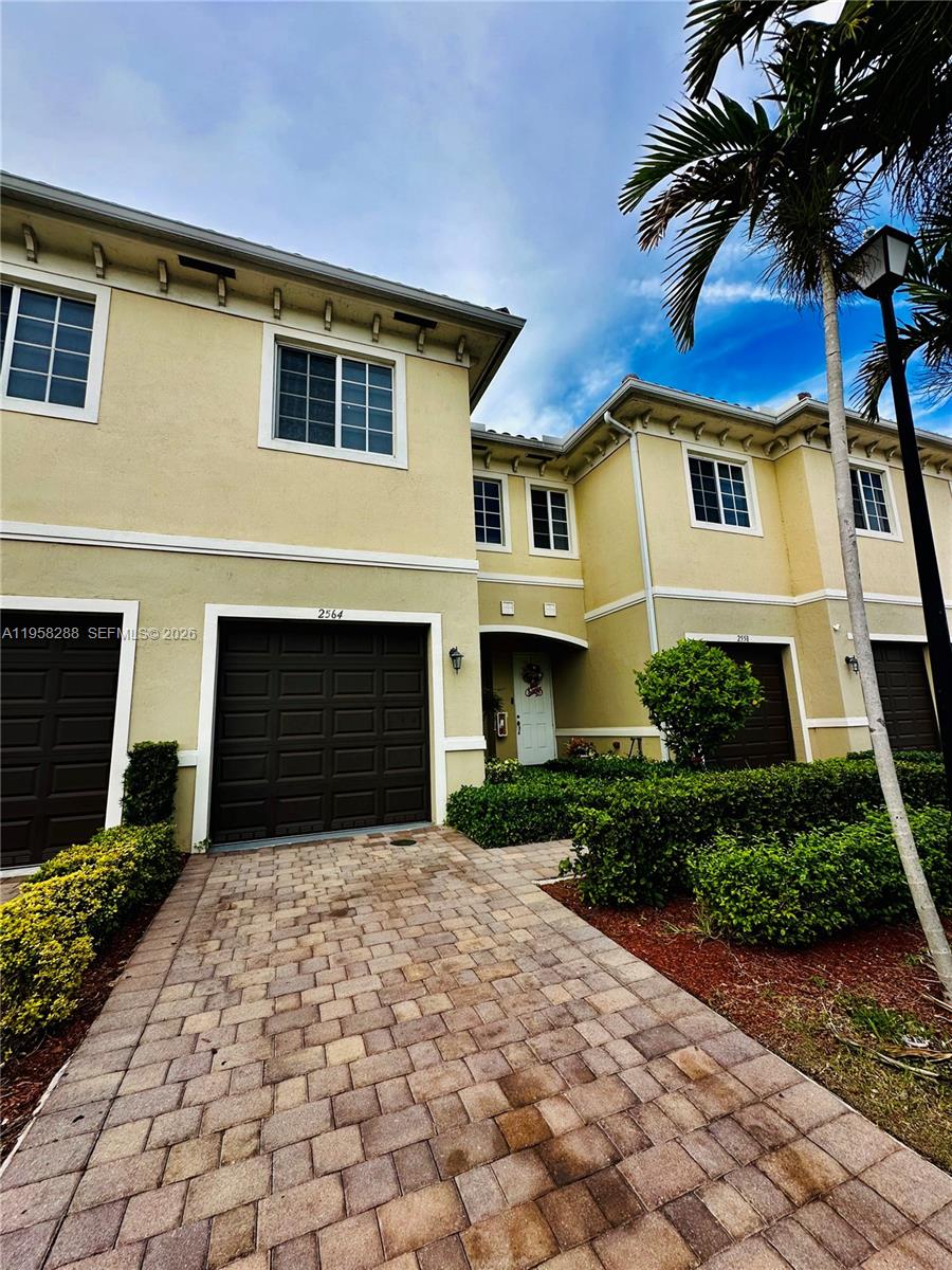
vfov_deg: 102.1
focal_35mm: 14
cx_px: 476
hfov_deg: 85.7
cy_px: 635
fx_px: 513
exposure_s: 1/955
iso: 40
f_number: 2.2
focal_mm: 2.22
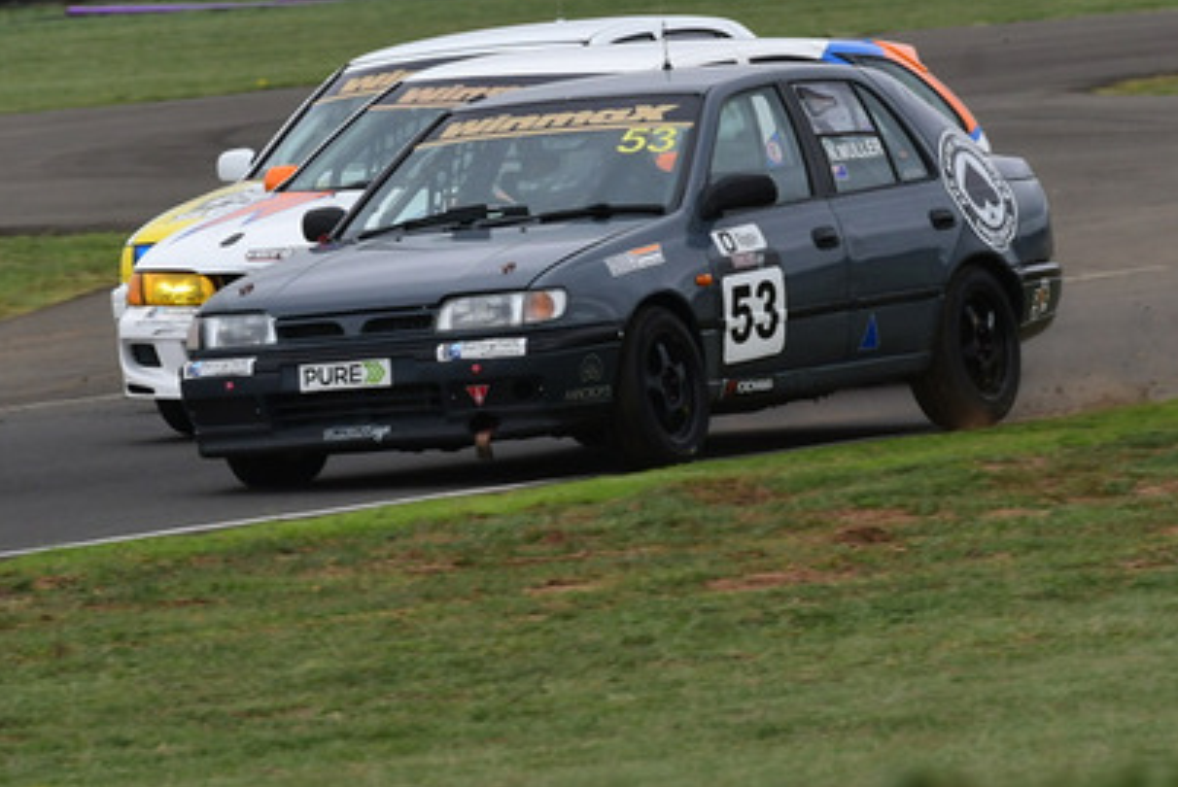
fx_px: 35004
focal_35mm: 1069
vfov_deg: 1.3
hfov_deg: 1.9
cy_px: 105
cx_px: 367
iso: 500
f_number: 10
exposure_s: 1/640
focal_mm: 360
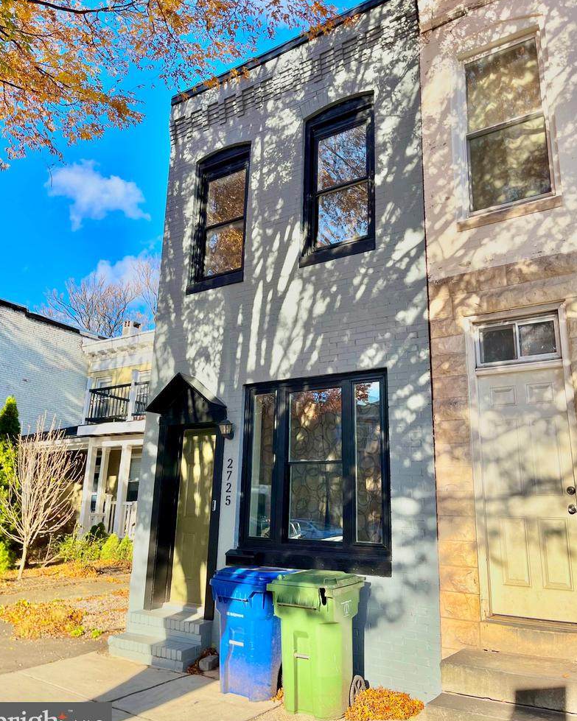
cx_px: 281
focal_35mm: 28
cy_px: 347
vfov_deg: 62.2
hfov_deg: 51.5
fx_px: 598
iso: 50
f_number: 1.6
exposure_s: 1/1056
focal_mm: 5.1
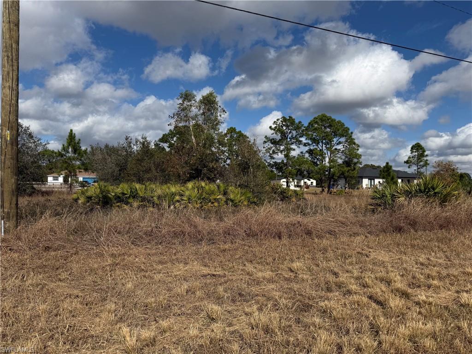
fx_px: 327
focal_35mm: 24
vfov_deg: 56.8
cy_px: 177
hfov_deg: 71.6
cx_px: 236
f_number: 1.78
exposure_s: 1/9091
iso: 80
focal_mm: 6.76
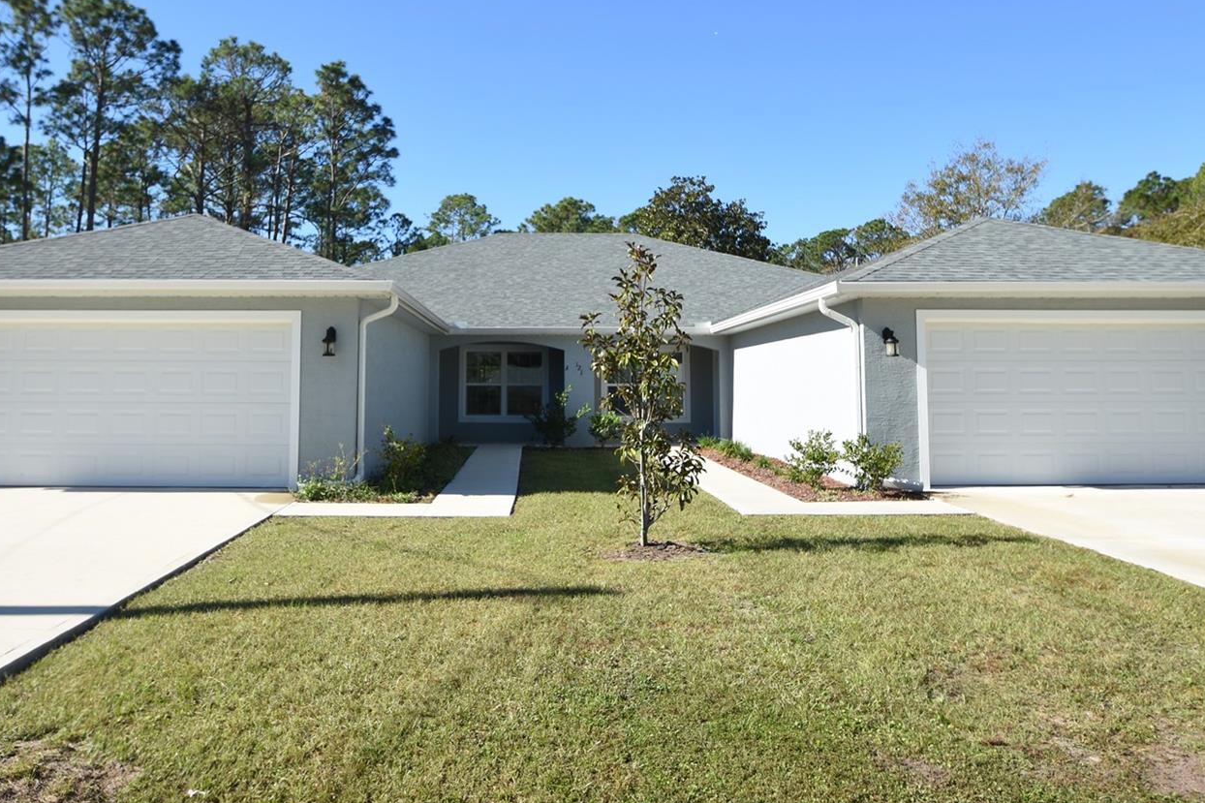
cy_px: 337
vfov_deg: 47.7
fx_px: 904
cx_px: 547
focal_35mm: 27
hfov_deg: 67.3
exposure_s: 1/400
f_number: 6.3
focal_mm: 14
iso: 100
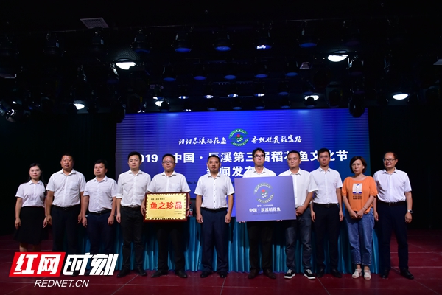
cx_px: 221
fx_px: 368
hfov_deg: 61.9
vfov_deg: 43.6
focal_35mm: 30
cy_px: 148
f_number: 5
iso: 1000
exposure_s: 1/250
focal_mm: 20
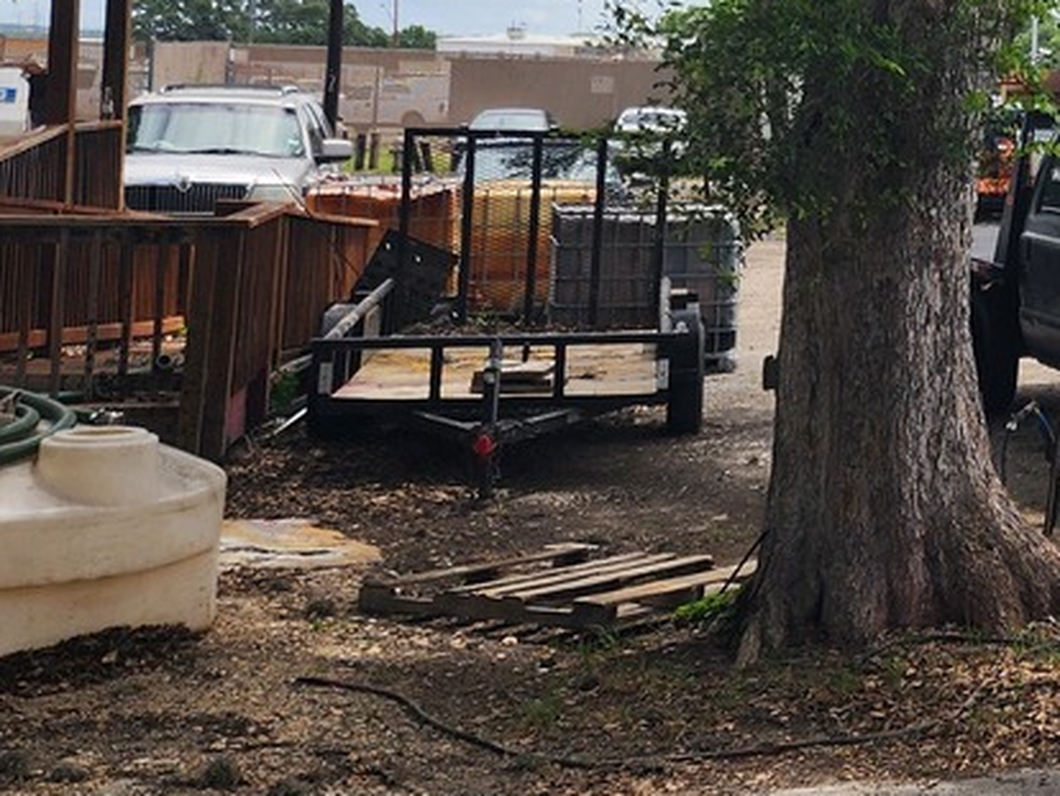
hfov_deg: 20.9
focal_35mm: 80
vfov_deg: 17.9
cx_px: 1572
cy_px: -46
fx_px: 2451
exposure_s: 1/900
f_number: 1.8
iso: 12
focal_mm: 6.4
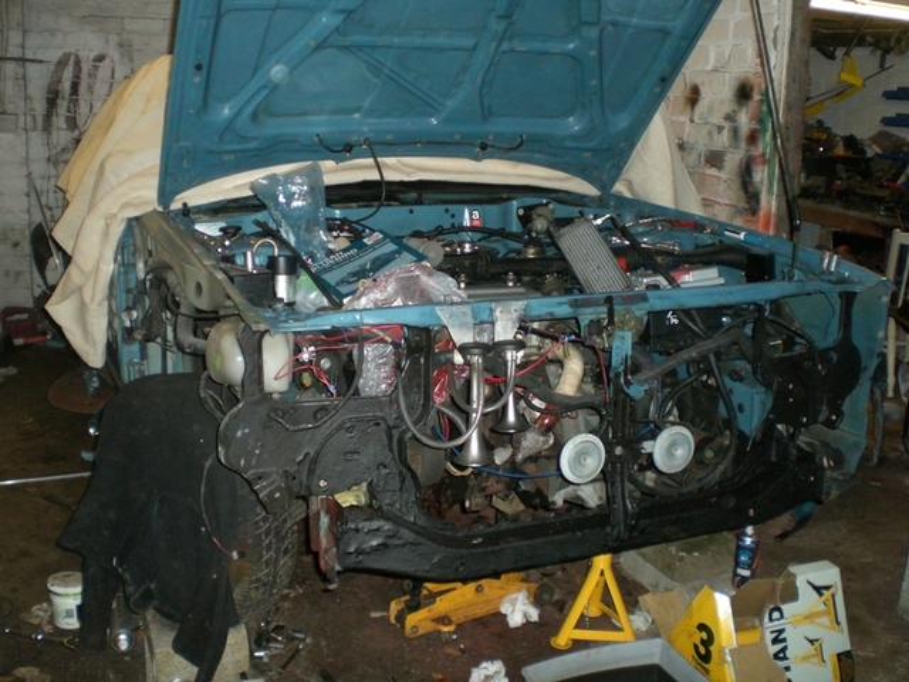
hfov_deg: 49.0
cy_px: 341
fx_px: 998
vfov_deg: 37.7
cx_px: 454
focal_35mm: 38
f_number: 3.1
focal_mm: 6.3
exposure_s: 1/60
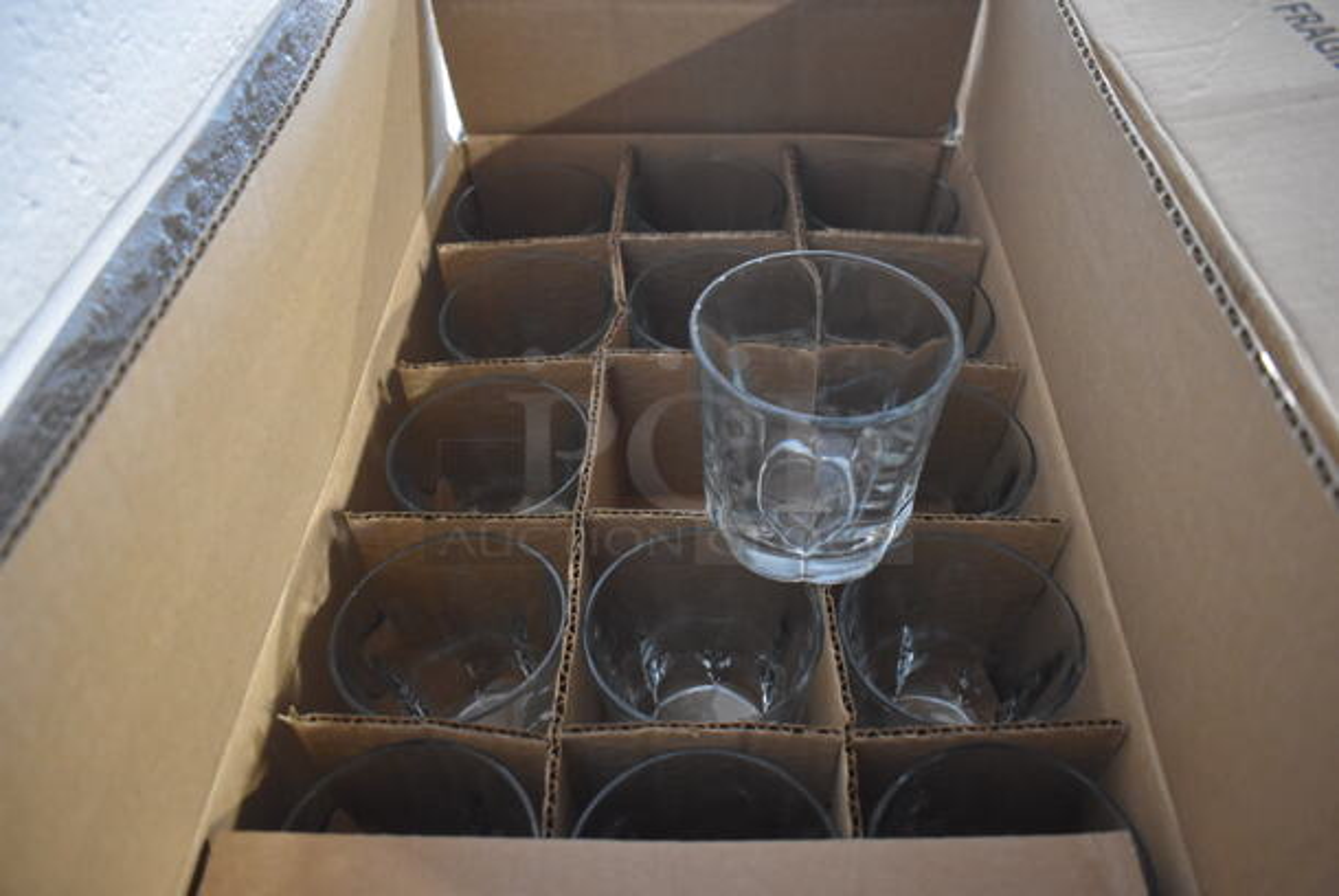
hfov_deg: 67.3
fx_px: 1005
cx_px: 670
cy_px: 448
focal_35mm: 27
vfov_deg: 48.0
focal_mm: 18
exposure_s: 1/30
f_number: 3.5
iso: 2500
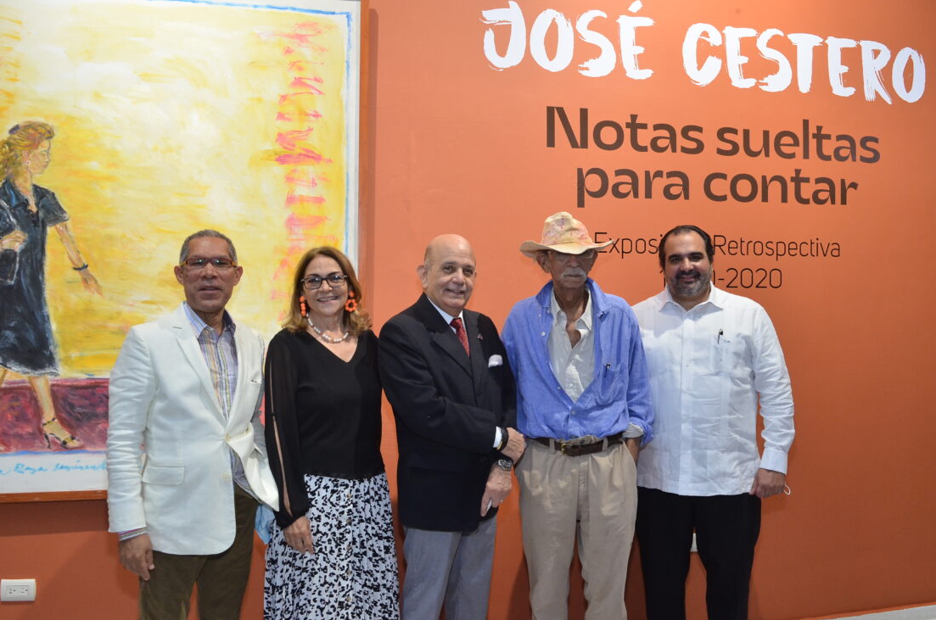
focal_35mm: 35
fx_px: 908
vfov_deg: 37.7
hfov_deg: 54.5
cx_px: 470
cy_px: 306
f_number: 7.1
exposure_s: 1/50
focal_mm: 22
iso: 1000
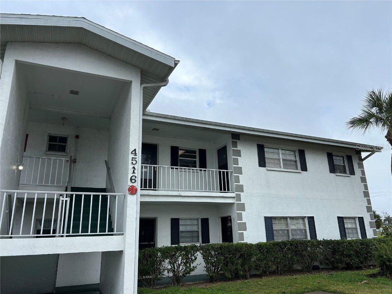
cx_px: 196
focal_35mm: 26
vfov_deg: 53.1
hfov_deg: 67.3
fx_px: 294
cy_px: 147
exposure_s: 1/3968
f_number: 1.5
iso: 50
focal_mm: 5.7
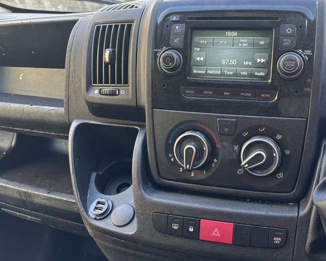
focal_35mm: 35
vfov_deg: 42.0
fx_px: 338
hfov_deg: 50.6
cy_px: 104
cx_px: 218
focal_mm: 5.96
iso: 125
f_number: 1.6
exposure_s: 1/92
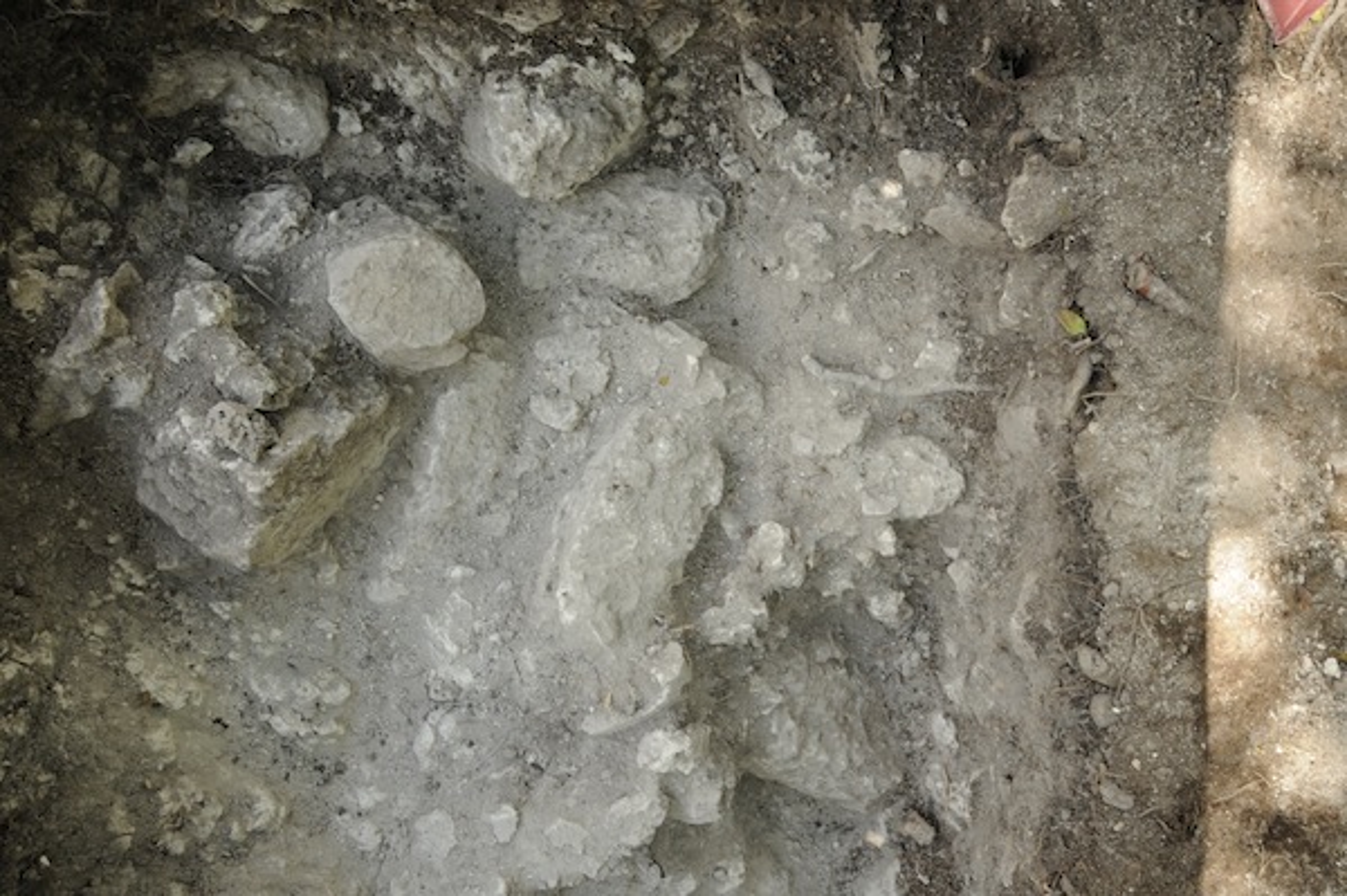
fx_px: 1346
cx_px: 674
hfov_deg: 53.2
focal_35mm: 36
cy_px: 448
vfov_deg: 36.8
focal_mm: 24
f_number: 11
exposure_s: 1/50
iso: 400
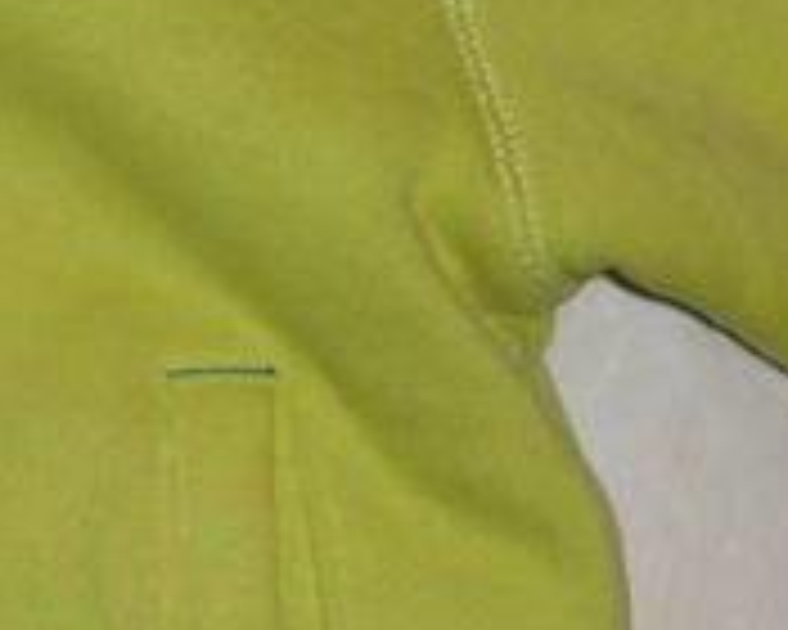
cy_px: -18
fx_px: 3638
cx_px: -284
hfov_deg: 12.0
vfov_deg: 9.8
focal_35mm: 156
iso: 100
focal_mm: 4.6
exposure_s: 1/30
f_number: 2.8
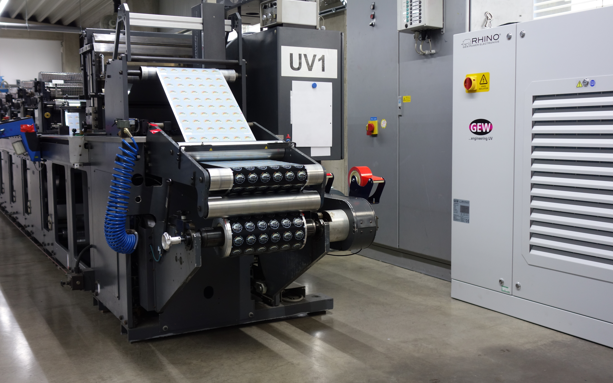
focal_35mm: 41
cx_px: 305
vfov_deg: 31.3
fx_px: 685
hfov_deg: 48.2
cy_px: 189
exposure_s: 1/50
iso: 320
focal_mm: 14.75
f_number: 2.8
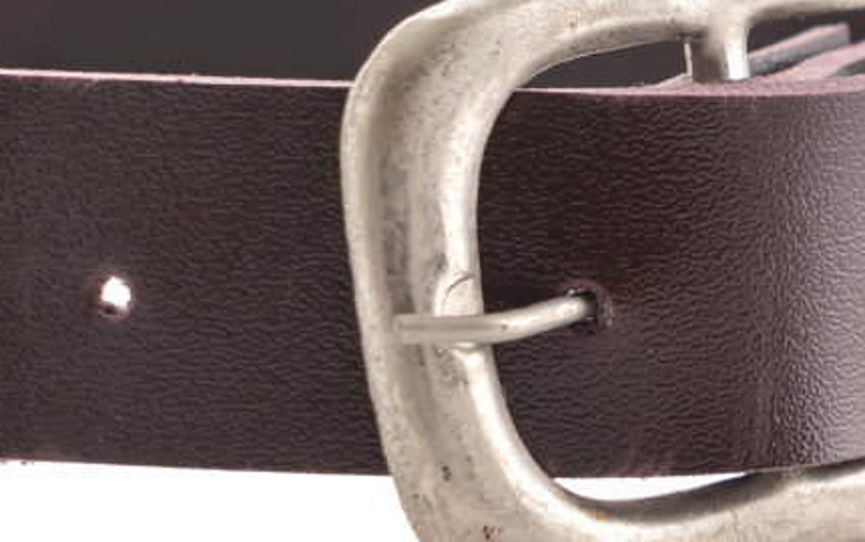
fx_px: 5992
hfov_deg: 8.1
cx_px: 1142
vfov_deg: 5.2
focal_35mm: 254
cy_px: 141
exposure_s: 1/100
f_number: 11
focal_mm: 70
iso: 100
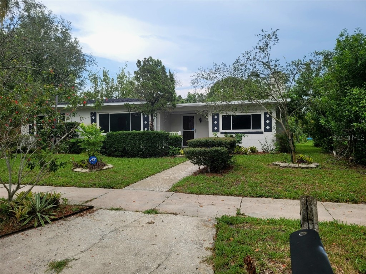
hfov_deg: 67.3
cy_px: 137
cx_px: 183
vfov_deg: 53.1
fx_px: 275
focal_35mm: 26
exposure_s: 1/1250
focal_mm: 5.4
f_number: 1.8
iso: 40
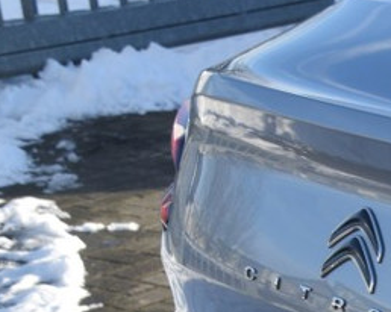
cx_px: 744
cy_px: 449
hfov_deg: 10.1
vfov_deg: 8.5
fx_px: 2070
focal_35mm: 179
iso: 220
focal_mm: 32
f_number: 8
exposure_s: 1/250
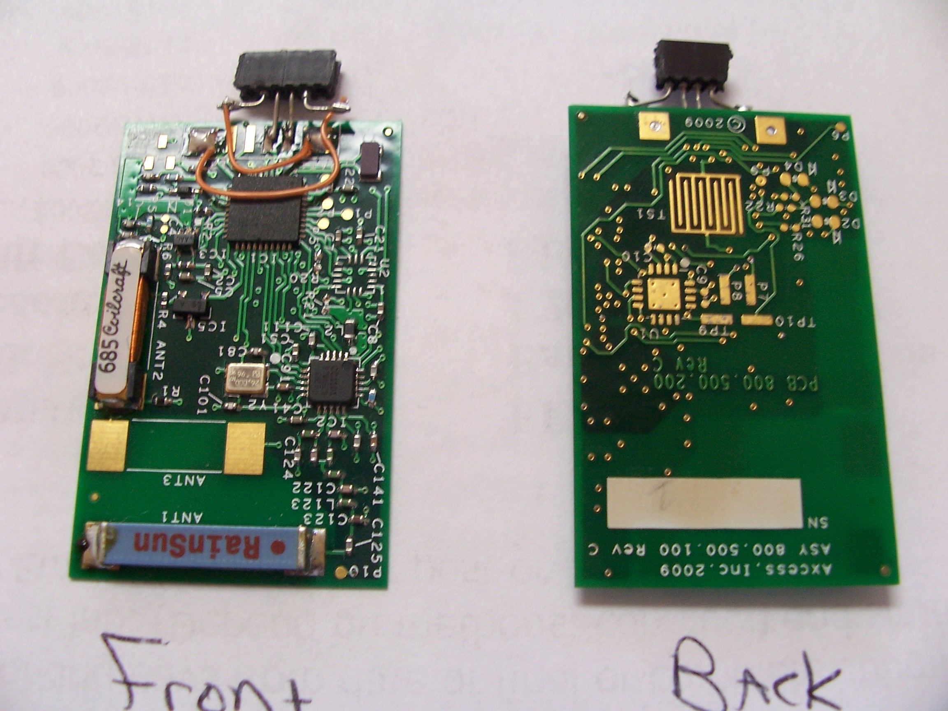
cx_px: 474
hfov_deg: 52.6
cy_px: 356
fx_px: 959
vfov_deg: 40.7
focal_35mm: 35
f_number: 2.8
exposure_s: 1/30
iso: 140
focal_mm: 6
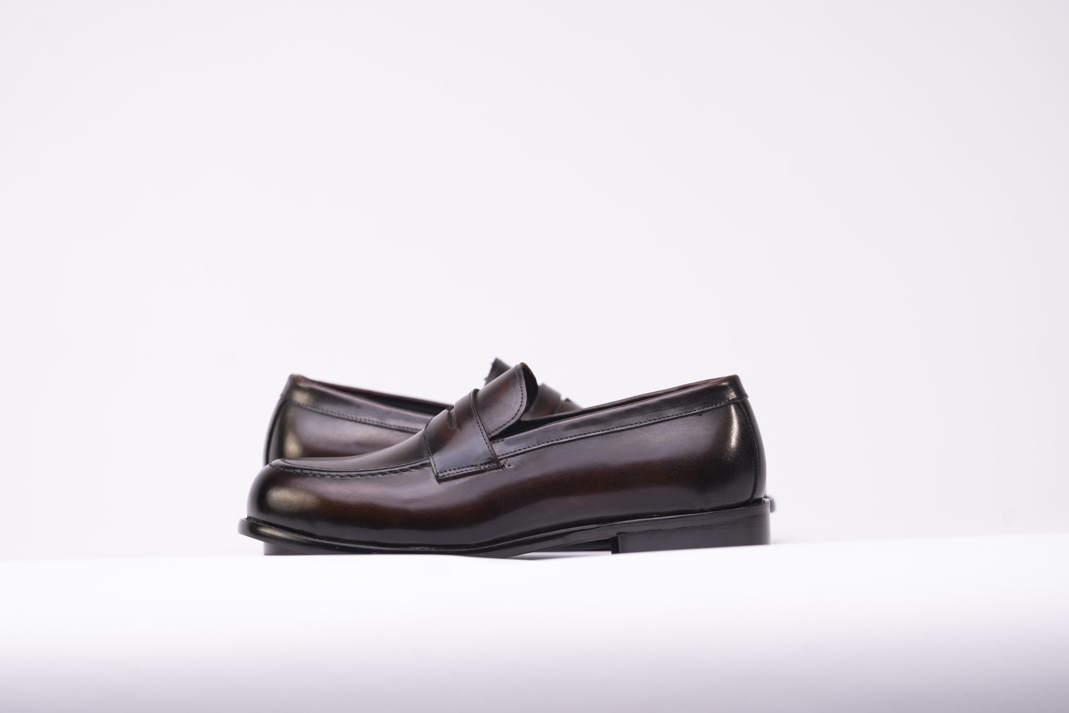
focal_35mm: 198
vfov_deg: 6.9
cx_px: 534
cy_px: 356
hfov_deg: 10.4
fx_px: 5879
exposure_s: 1/100
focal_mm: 198
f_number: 5
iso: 100
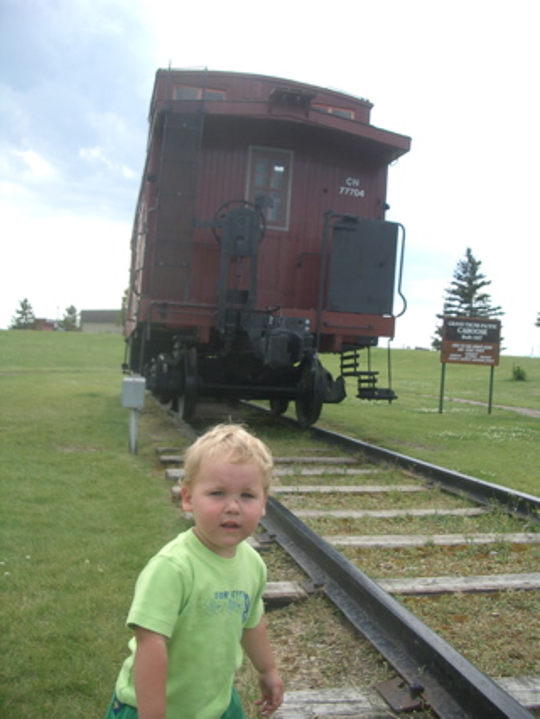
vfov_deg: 52.6
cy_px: 360
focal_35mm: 35
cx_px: 270
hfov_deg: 40.7
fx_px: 727
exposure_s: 1/640
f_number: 2.6
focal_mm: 5.8
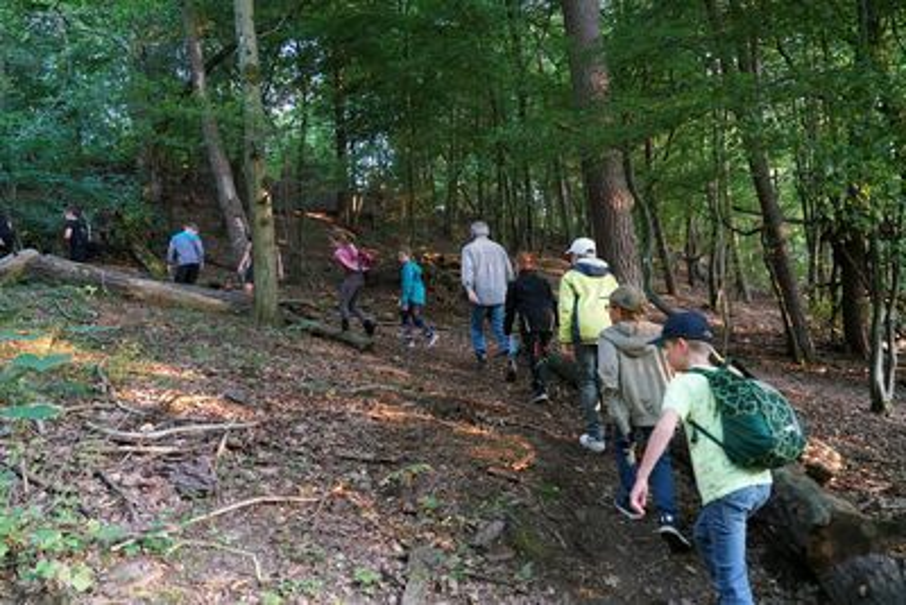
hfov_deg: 67.4
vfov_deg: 48.0
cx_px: 453
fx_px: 680
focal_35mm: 27
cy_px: 302
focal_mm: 27
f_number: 4
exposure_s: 1/125
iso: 6400
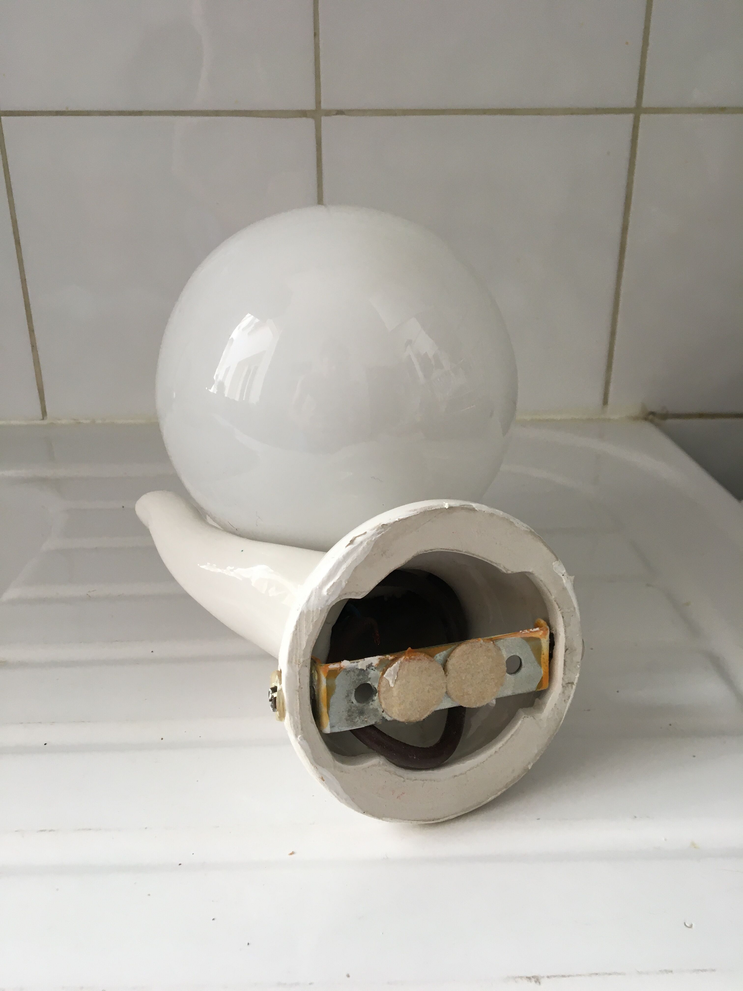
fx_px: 830
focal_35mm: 29
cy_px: 496
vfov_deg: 61.7
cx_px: 372
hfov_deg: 48.2
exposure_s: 1/33
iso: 32
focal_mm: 4.15
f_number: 2.2
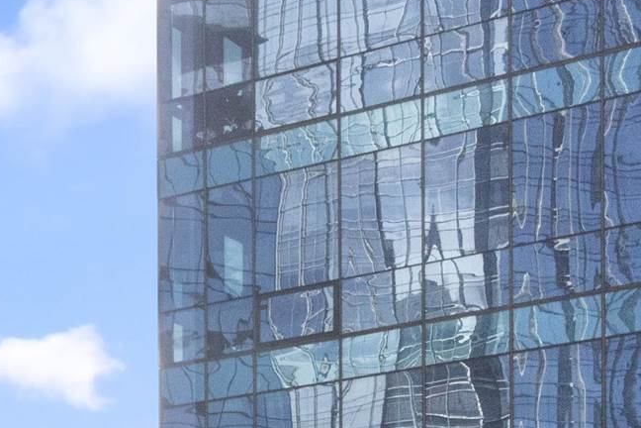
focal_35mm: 166
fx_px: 2955
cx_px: -609
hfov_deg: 11.3
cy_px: 913
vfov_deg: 7.8
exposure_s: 1/125
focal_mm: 35
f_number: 20
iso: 500
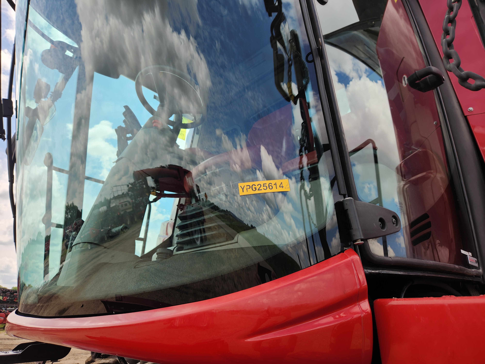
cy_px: 182
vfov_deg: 58.9
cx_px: 242
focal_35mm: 23
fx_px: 322
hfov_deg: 73.9
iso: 20
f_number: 1.8
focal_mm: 5.4
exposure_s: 1/805
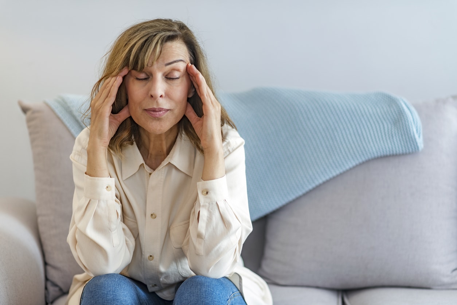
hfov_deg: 23.9
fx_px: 1079
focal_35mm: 85
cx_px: 228
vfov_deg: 16.1
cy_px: 152
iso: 80
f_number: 2
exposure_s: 1/125
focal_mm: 85
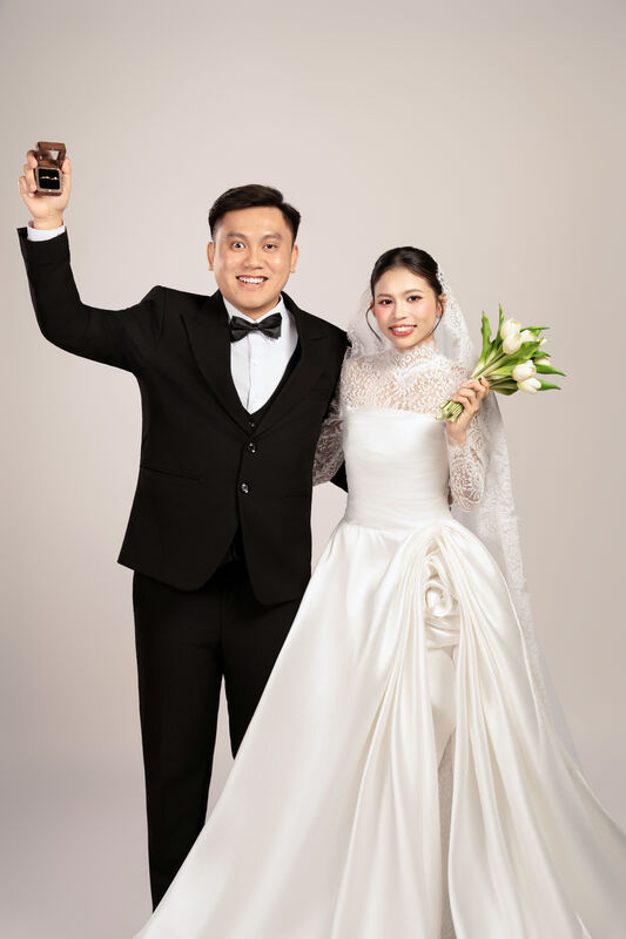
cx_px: 313
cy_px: 470
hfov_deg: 19.4
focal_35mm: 70
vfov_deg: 28.8
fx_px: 1826
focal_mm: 70
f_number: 5.6
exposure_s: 1/160
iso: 125
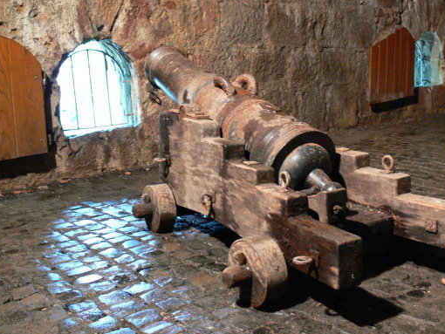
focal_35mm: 43
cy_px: 140
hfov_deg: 43.8
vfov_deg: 33.6
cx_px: 223
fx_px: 553
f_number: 2.8
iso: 200
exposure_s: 1/6
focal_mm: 7.4
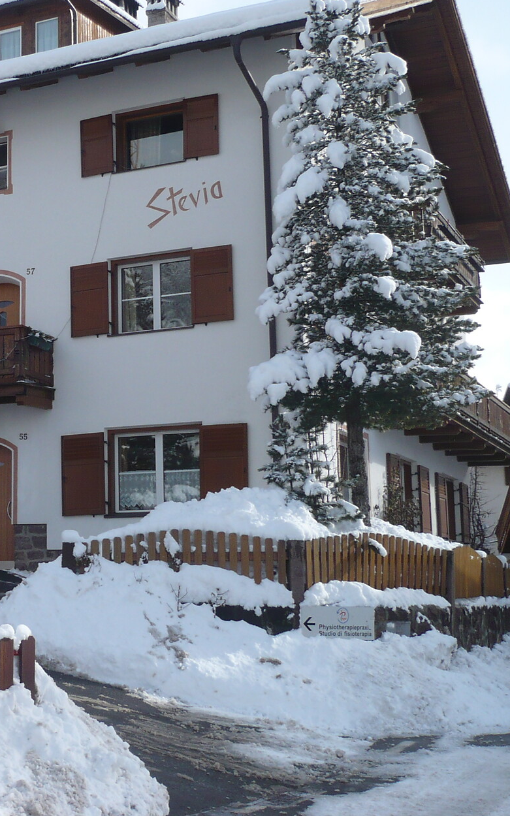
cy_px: 347
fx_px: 1268
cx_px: -29
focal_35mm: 57
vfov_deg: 35.6
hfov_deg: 21.7
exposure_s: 1/160
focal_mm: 5.8
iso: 100
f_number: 8
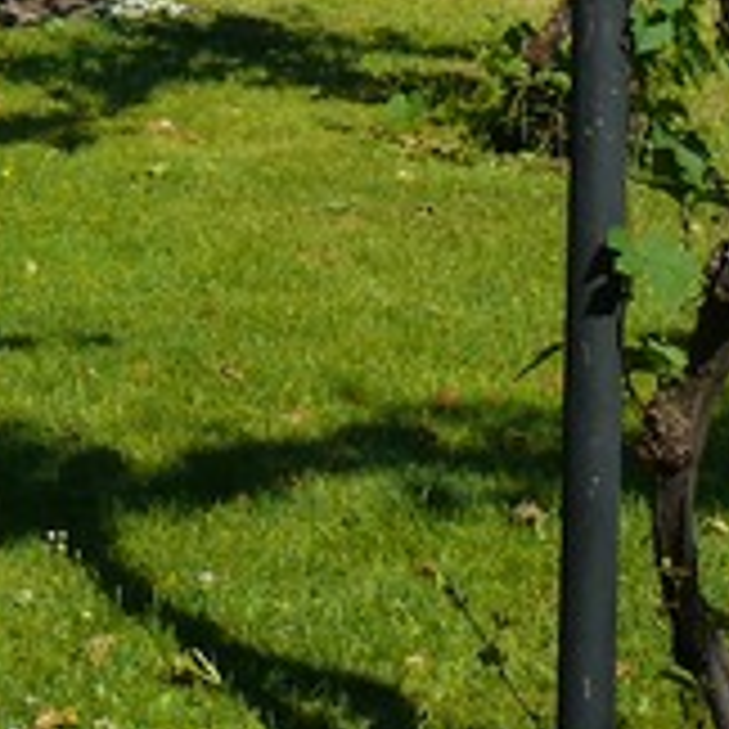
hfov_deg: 11.4
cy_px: -477
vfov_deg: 11.5
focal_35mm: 143
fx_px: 3407
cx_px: -540
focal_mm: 7.4
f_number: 4.5
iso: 100
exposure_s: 1/200
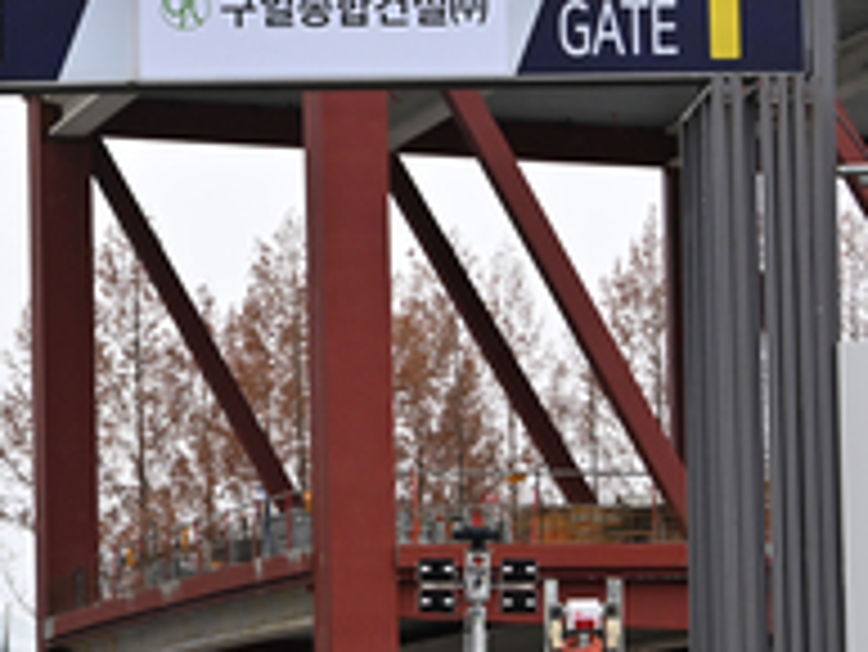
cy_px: 681
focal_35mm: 195
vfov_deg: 7.6
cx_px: -148
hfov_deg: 10.0
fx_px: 4893
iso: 500
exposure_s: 1/500
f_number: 5.6
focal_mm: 70
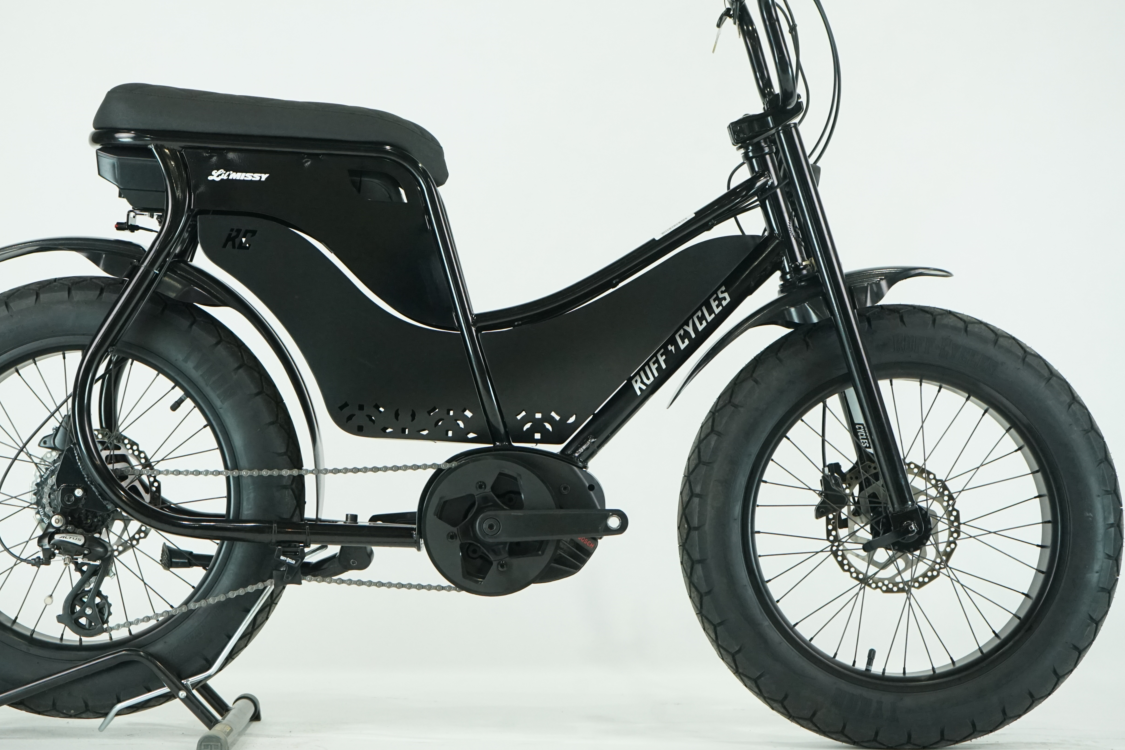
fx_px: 2469
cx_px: 476
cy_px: 304
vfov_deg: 17.3
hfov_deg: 25.6
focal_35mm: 79
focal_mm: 64
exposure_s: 1/200
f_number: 7.1
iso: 2500
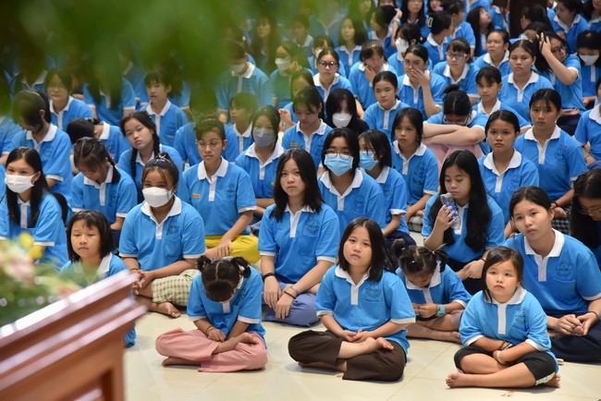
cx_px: 300
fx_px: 1754
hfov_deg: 19.4
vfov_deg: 13.1
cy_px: 200
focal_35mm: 105
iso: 1600
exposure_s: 1/125
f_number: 5
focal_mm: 105
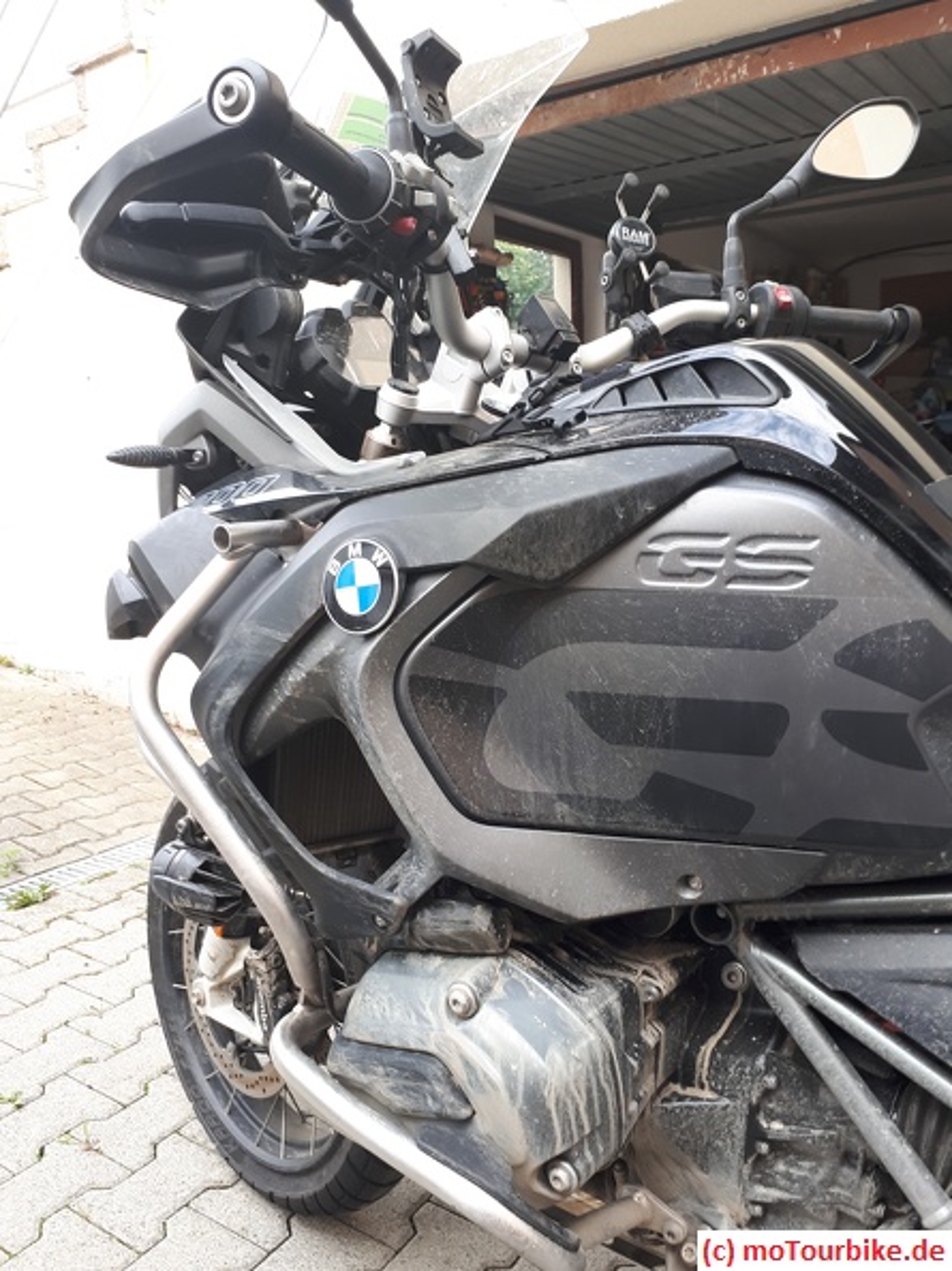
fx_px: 991
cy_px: 636
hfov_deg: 51.3
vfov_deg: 65.3
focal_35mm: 27
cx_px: 476
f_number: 1.9
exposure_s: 1/50
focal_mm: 3.6
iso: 40
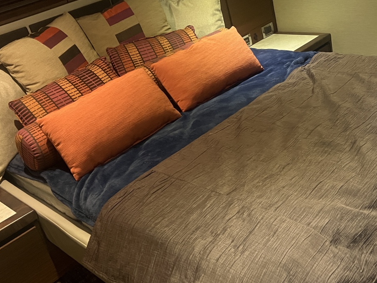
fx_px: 490
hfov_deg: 41.7
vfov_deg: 32.1
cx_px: 239
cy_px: 114
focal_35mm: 45
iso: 640
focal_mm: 5.7
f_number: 1.5
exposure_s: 1/36
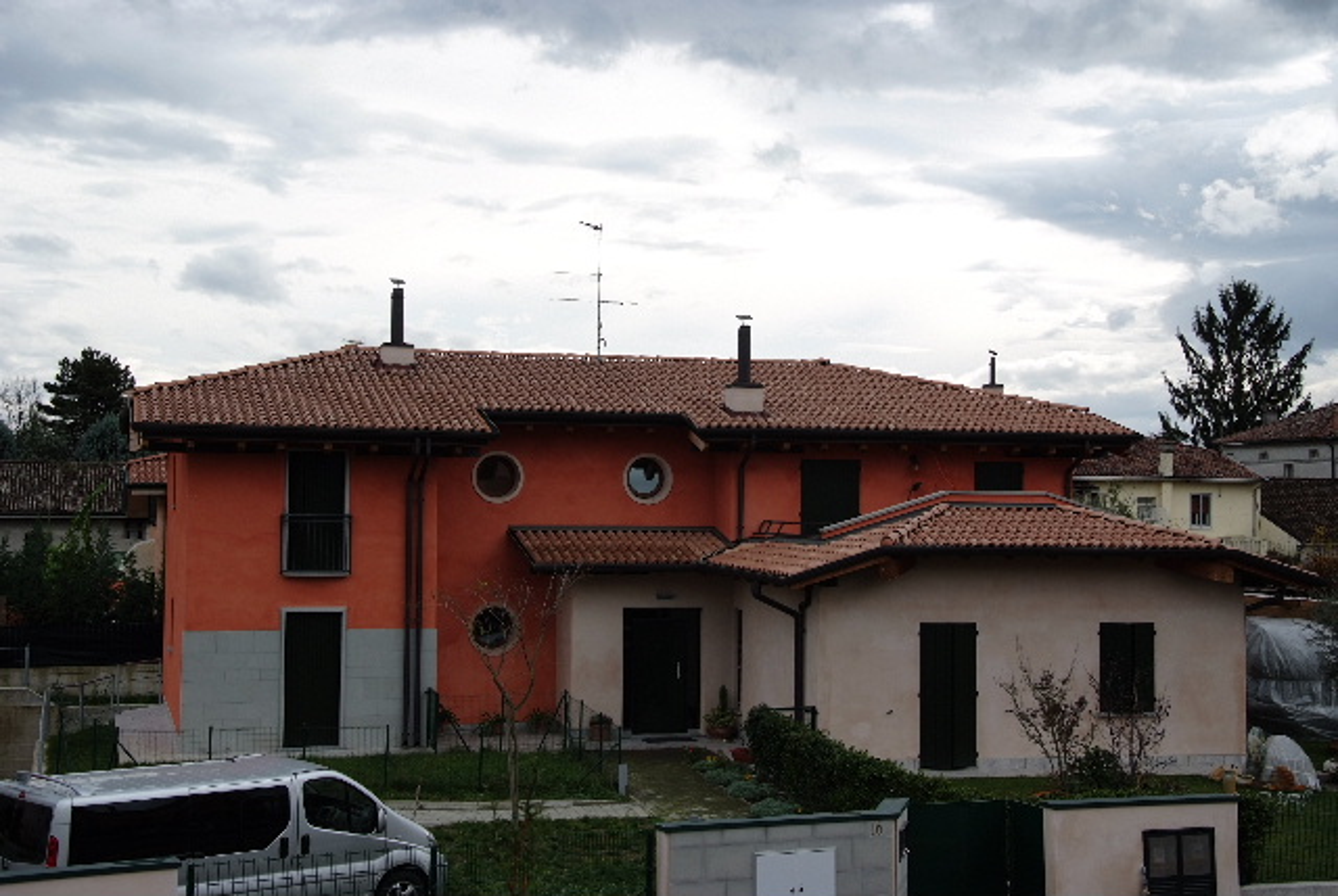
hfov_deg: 37.5
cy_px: 448
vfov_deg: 25.6
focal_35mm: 53
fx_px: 1973
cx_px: 669
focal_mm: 35
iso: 100
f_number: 6.3
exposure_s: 1/160
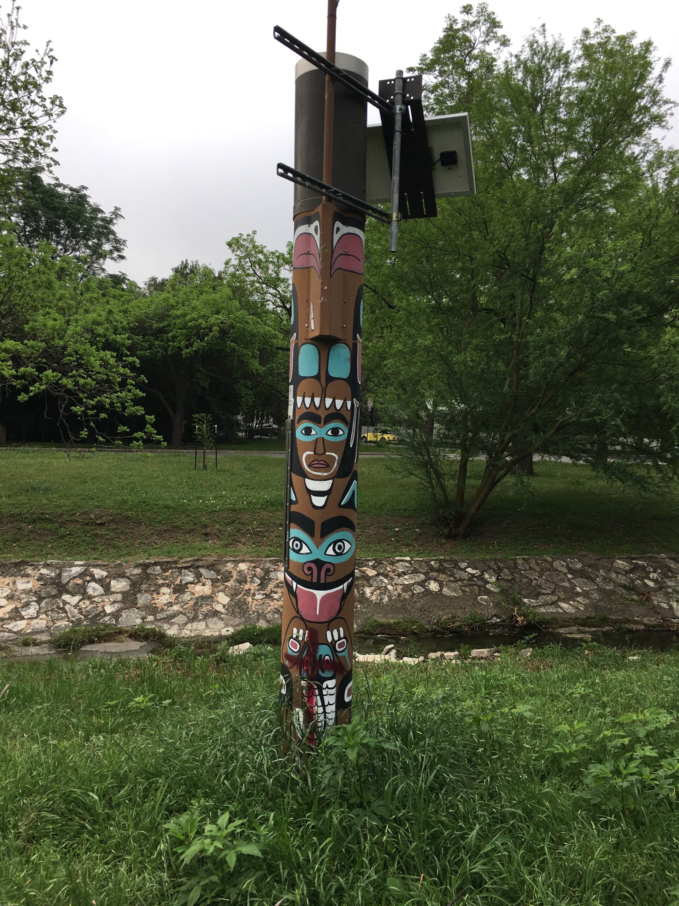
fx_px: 758
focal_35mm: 29
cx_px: 340
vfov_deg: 61.7
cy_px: 453
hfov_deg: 48.2
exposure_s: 1/513
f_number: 2.2
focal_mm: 4.15
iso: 25
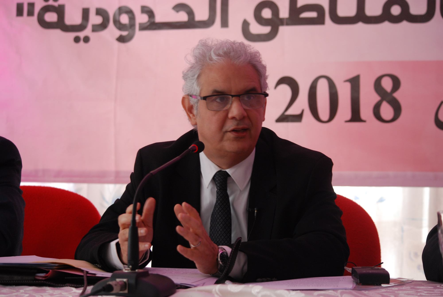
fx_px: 1147
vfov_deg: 14.8
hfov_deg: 21.9
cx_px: 222
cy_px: 148
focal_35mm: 93
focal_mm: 62
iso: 400
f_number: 4.5
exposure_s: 1/60
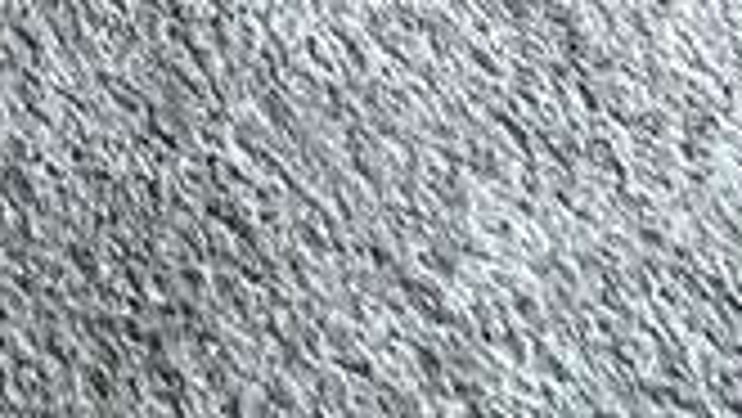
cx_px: -706
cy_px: -1807
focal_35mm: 132
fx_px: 2598
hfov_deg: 13.9
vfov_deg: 5.8
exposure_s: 1/120
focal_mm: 1.57
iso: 125
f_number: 1.8
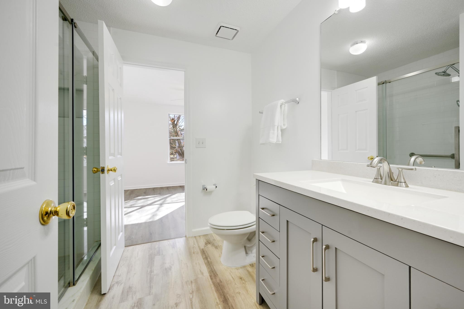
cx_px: 232
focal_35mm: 14
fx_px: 180
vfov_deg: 81.2
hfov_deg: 104.3
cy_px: 154
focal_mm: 14
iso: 200
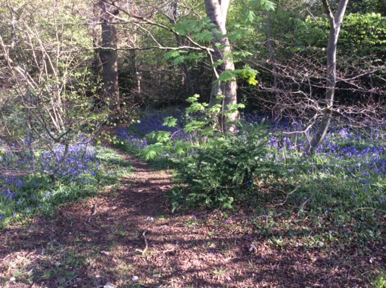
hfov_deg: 56.9
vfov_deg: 44.1
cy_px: 144
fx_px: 356
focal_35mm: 32
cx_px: 193
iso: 32
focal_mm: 3.3
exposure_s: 1/100
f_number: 2.4
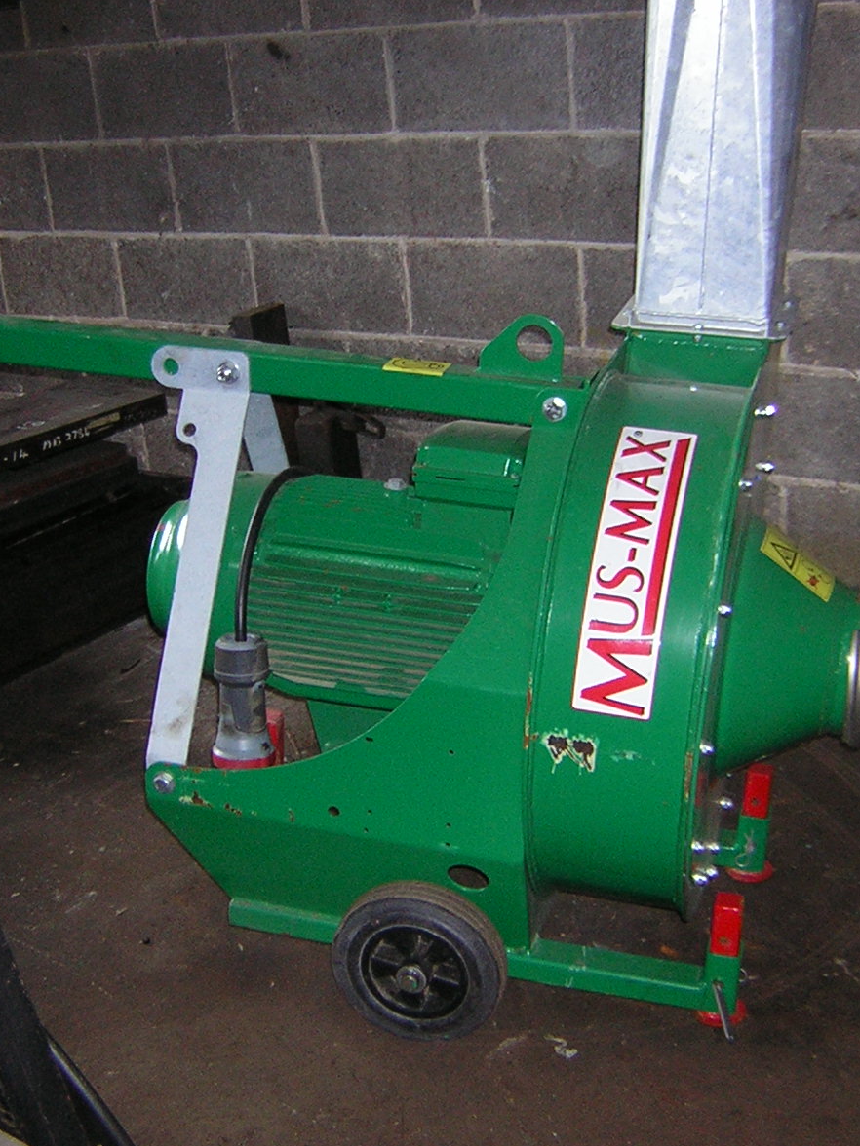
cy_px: 568
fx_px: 1623
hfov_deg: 29.7
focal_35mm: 49
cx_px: 476
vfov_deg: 38.9
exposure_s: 1/60.1
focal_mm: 4.7
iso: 95
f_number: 2.6
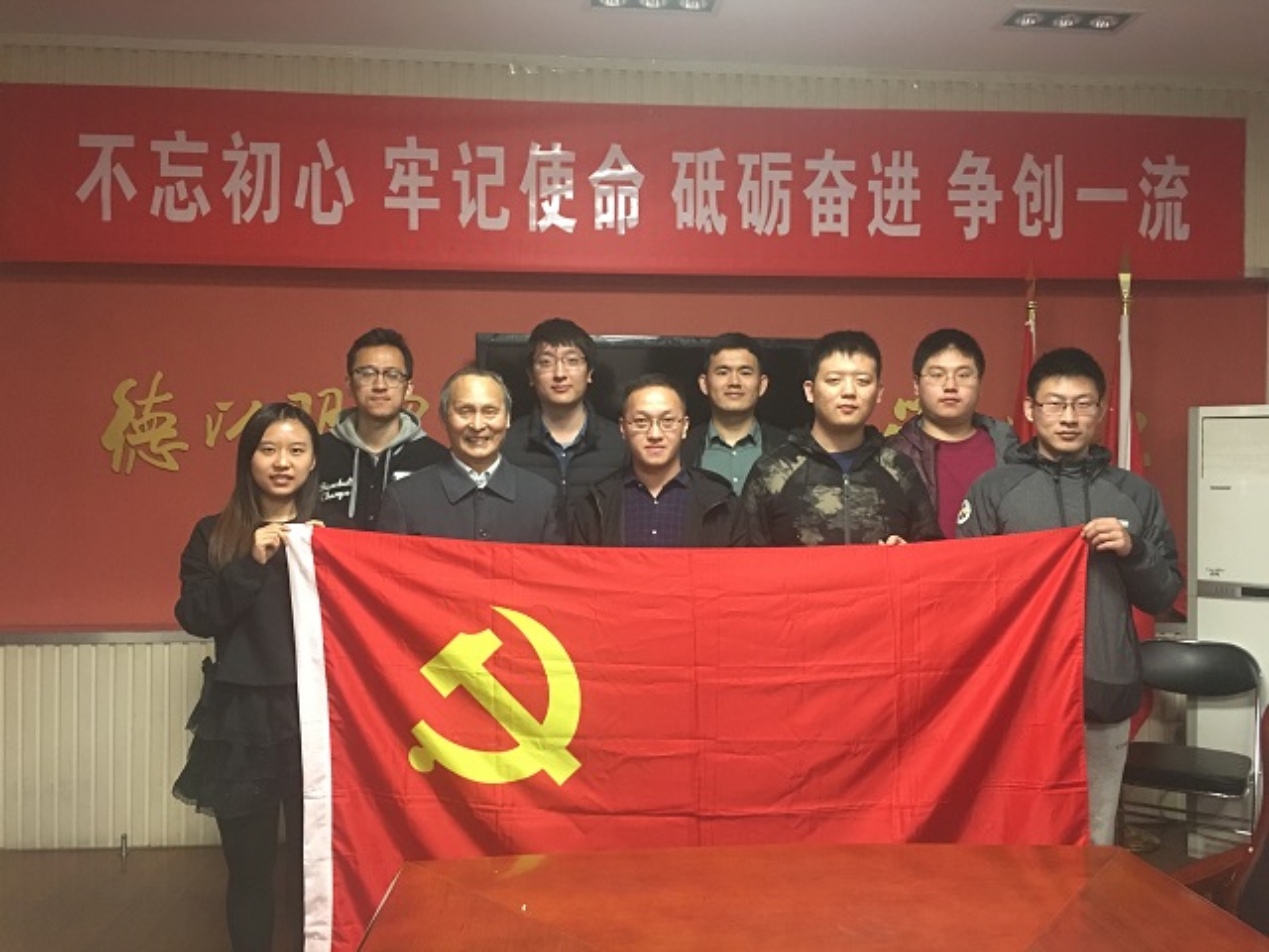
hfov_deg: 61.7
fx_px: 1063
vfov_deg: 48.2
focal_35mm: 29
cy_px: 476
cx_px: 634
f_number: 2.2
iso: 160
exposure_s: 1/8
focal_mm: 4.15
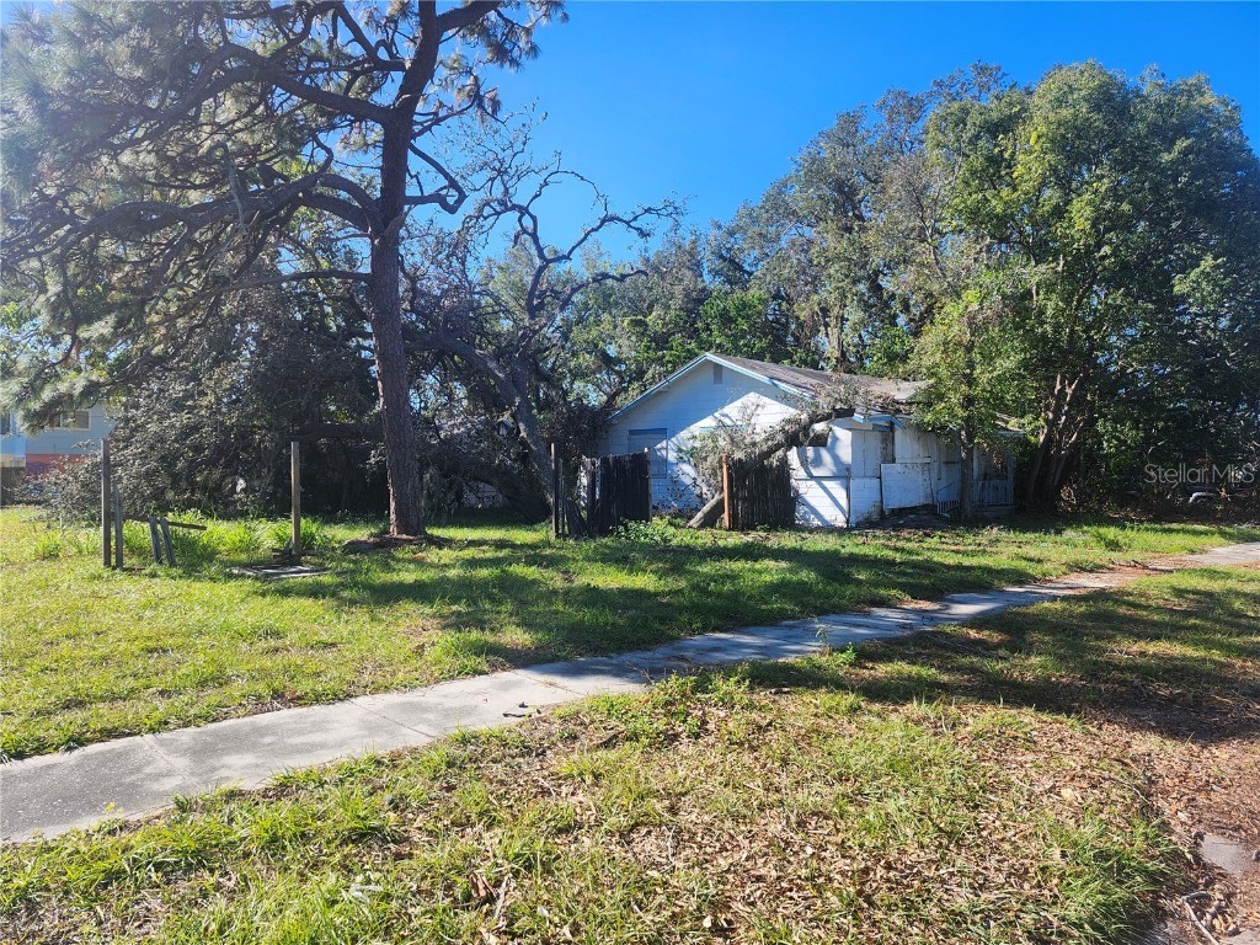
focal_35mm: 23
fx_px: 837
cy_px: 472
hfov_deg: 73.9
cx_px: 630
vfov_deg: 58.9
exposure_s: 1/773
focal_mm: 5.54
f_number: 1.8
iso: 25
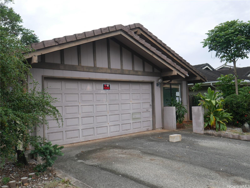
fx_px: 217
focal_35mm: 30
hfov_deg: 60.0
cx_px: 125
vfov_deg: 46.8
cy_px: 94
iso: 200
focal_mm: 15
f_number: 6.3
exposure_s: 1/320
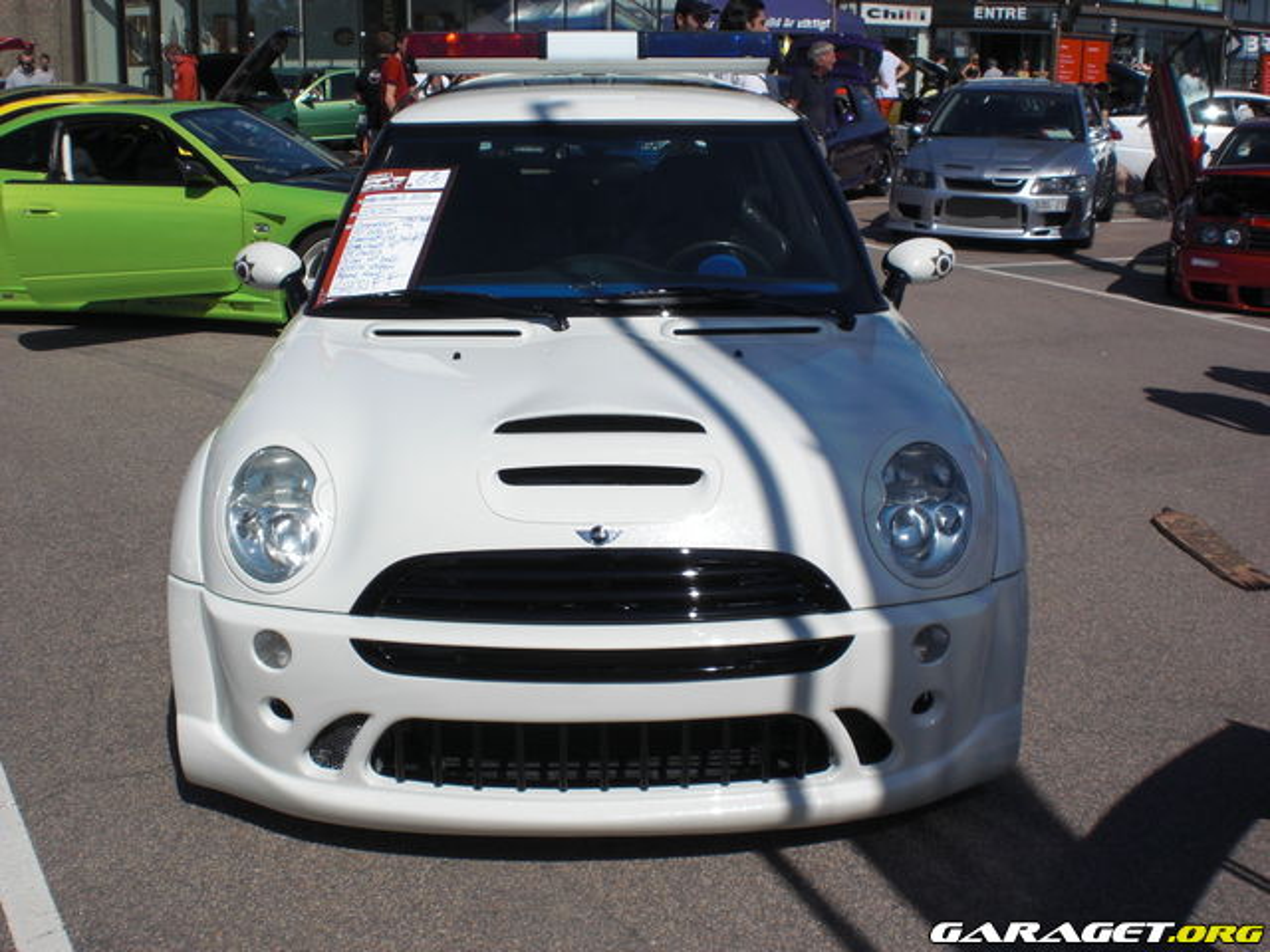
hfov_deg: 49.0
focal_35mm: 38
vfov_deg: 37.7
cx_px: 635
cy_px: 476
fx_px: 1394
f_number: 5.6
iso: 64
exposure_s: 1/800
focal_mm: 6.3
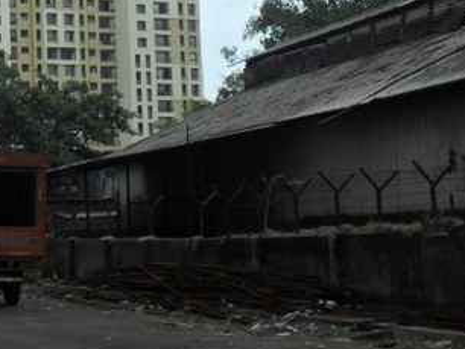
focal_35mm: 112
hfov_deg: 17.2
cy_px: -71
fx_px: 1506
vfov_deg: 12.9
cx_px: 23
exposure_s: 1/750
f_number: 4.5
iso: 100
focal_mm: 7.8
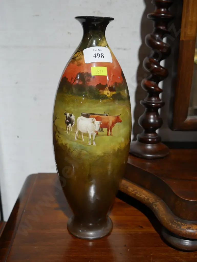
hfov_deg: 37.8
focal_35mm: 38
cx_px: 98
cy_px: 131
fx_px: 288
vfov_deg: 49.0
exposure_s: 1/60
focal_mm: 19
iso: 400
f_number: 4.1
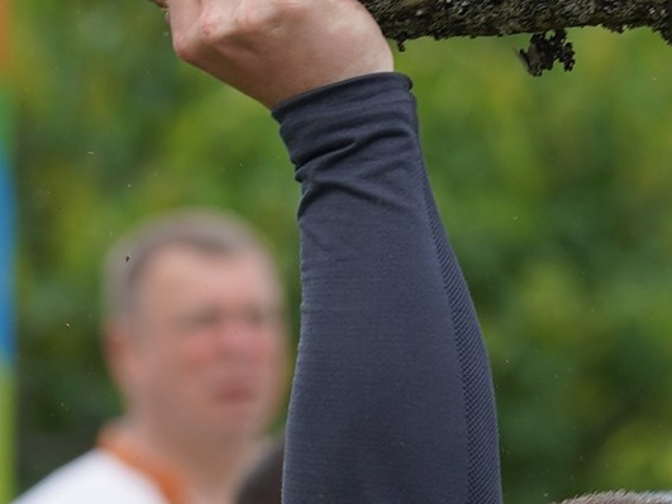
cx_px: 576
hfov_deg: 2.1
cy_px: 1089
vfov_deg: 1.6
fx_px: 18225
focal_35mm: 939
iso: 100
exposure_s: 1/500
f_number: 4.5
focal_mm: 135
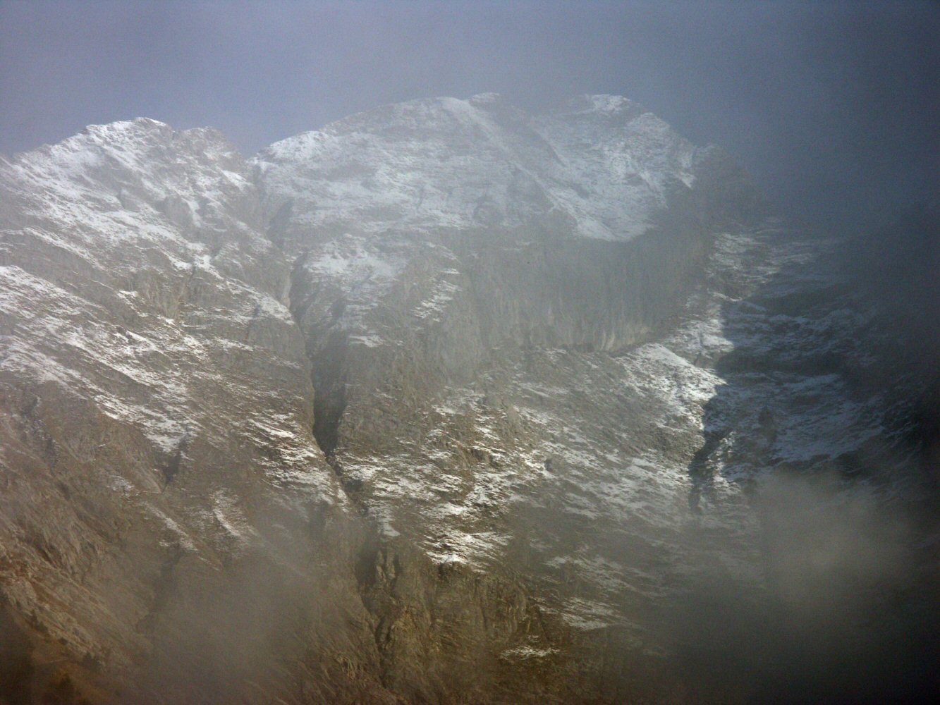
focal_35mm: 180
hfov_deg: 11.0
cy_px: 352
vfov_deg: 8.3
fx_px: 4888
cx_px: 470
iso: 64
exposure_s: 1/400
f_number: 7.1
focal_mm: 45.88
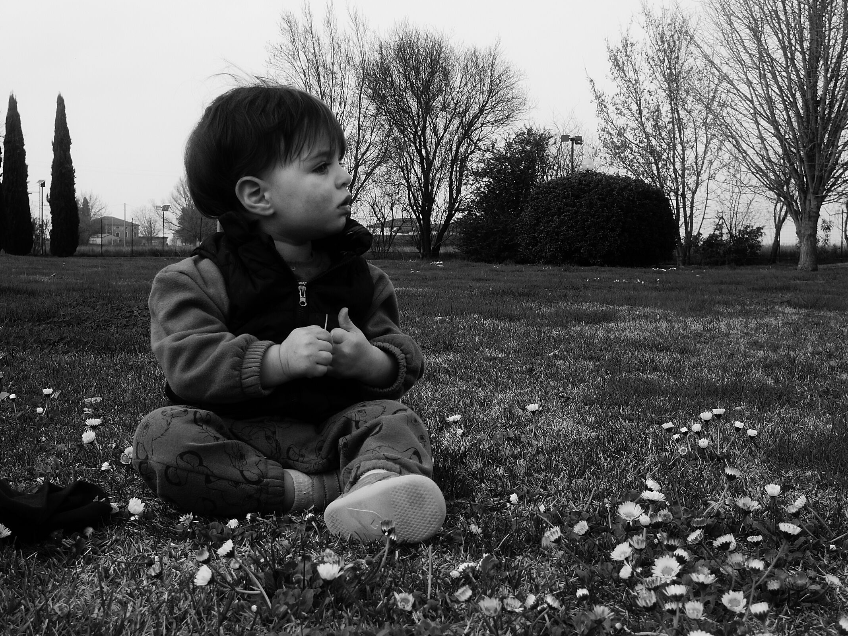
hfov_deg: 35.5
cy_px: 302
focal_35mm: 54
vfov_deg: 27.0
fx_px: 1323
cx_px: 372
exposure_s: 1/100
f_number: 3.5
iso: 80
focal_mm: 10.2
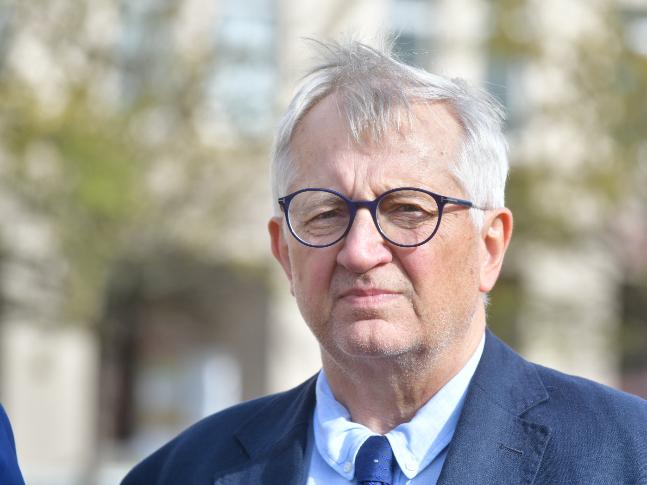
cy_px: 240
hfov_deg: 8.9
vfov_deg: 6.7
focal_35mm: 223
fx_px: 4168
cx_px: 373
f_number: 7.1
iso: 100
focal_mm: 200
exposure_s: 1/200
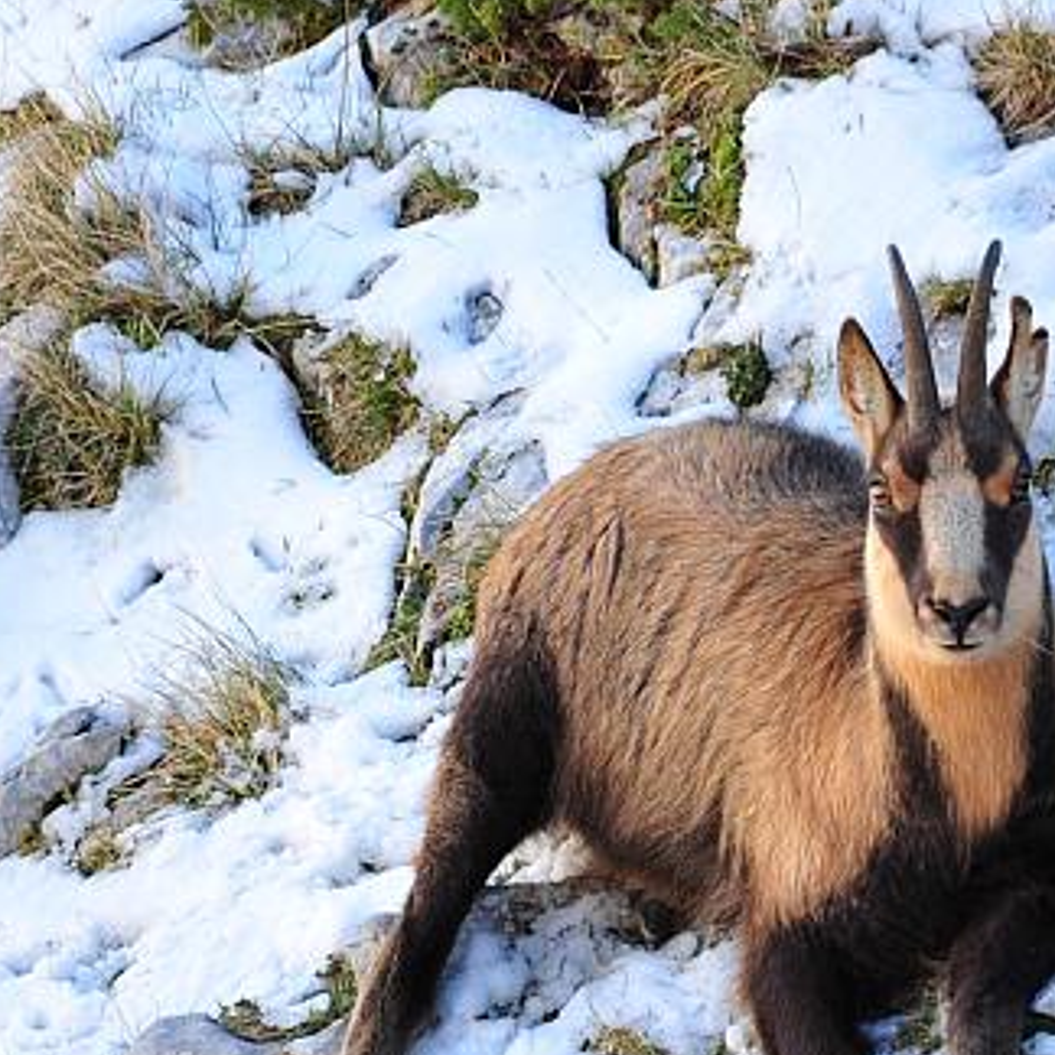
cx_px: 912
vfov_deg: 1.5
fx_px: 40688
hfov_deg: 1.5
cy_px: 695
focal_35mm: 1180
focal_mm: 500
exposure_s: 1/250
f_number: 8
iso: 800
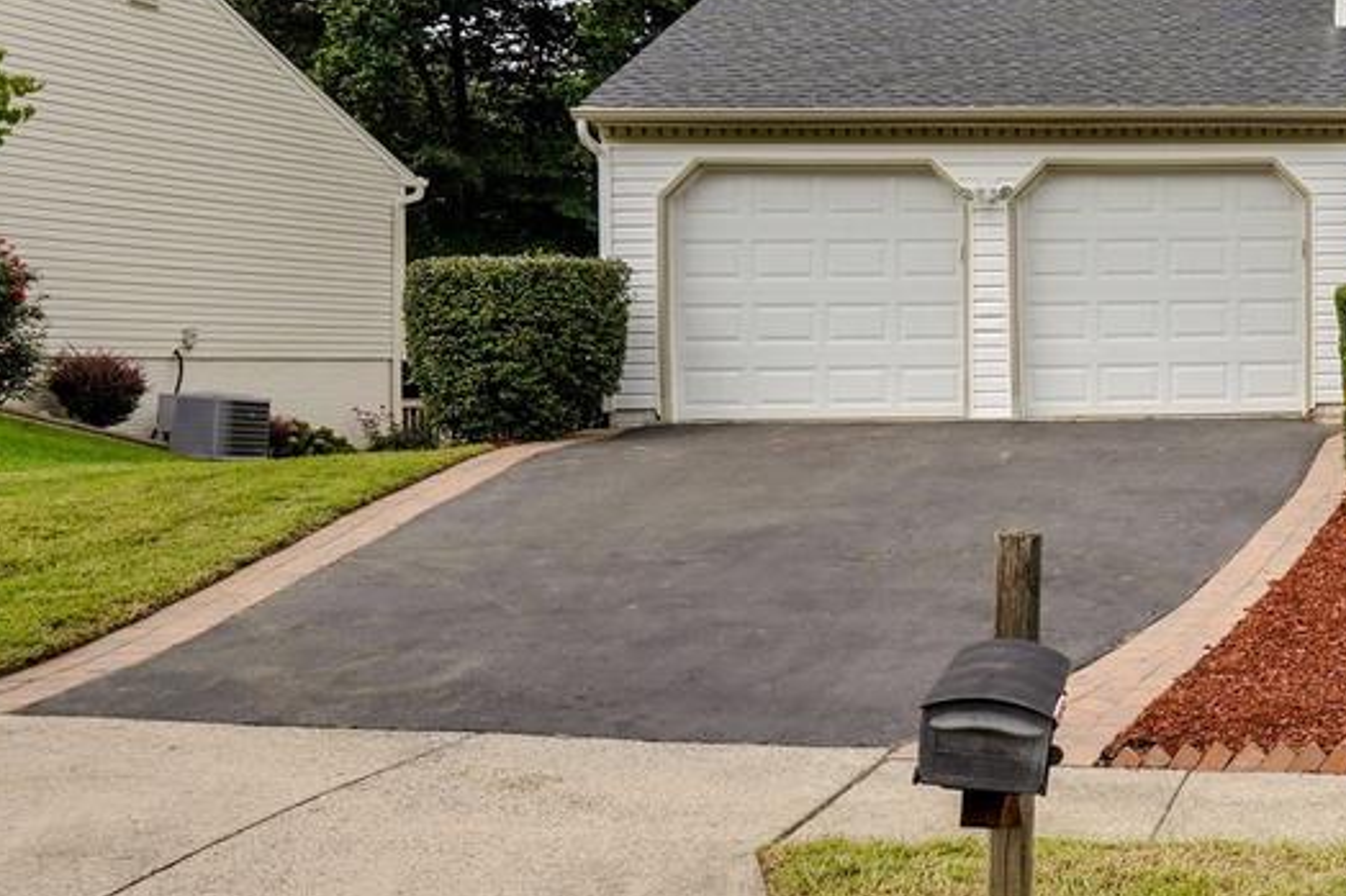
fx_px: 1644
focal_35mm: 44
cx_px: 1549
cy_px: 341
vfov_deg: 30.4
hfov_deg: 36.3
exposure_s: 1/2500
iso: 1250
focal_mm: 16
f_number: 7.1
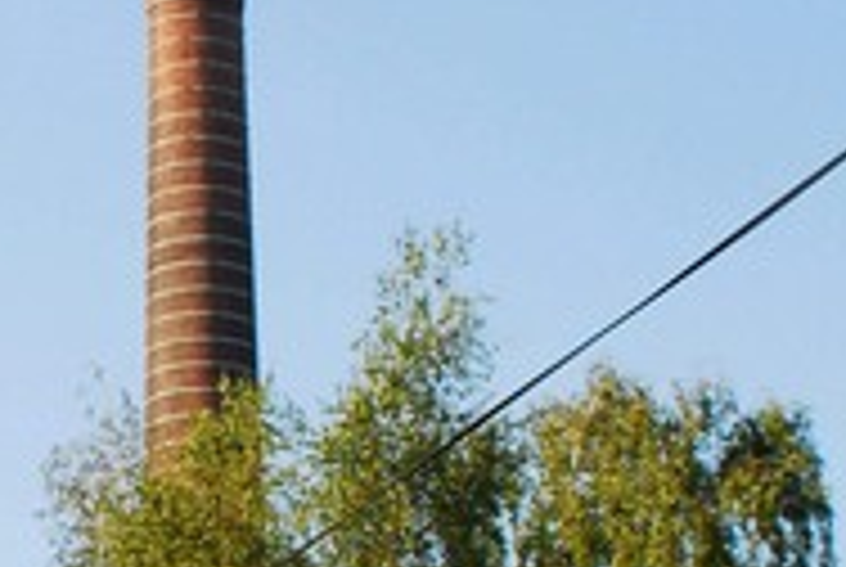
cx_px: -342
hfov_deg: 11.1
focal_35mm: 179
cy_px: 576
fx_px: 4213
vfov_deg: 7.7
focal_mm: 28
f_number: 4.5
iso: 400
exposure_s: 1/1000
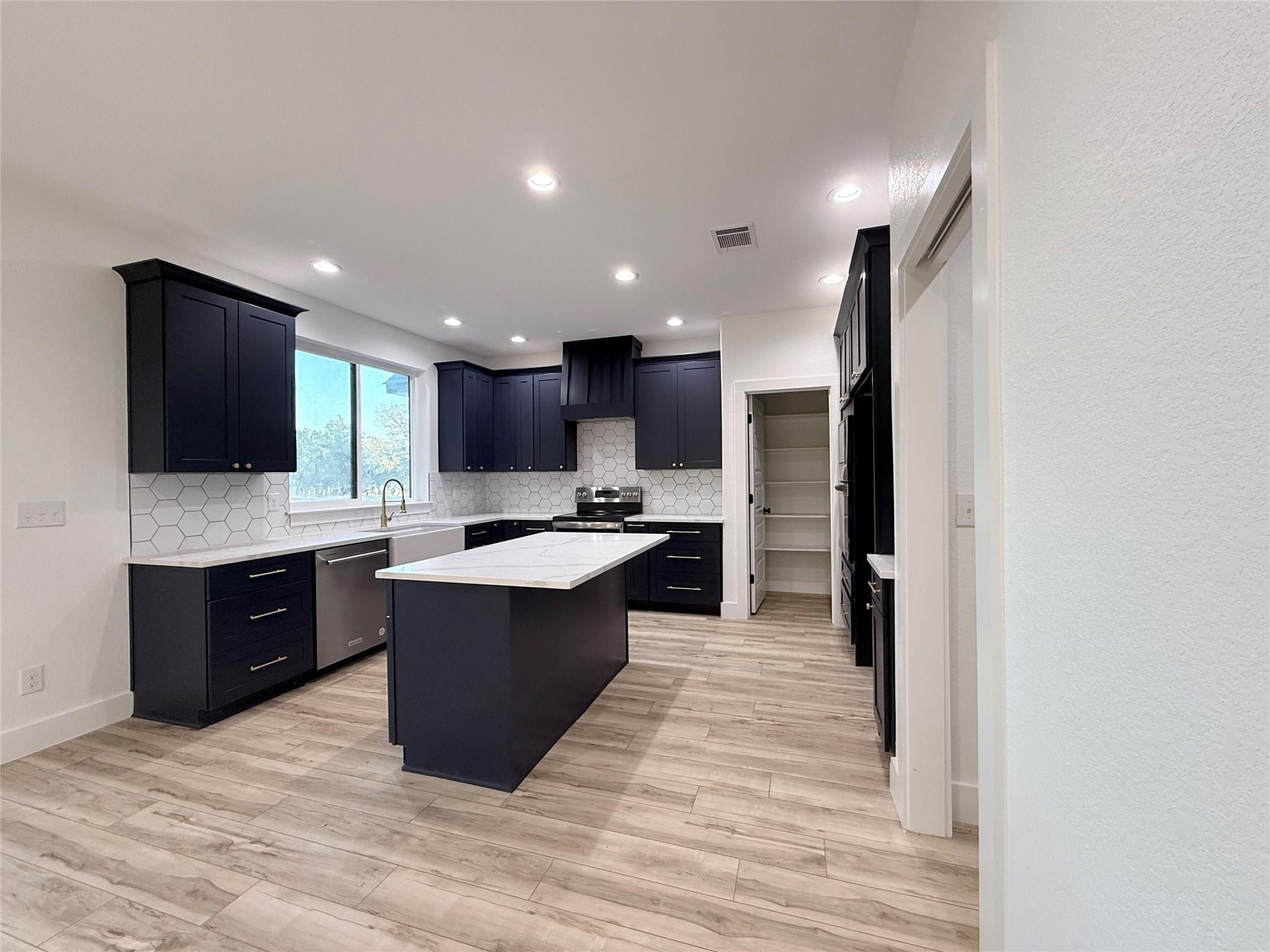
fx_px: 514
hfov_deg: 102.1
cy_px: 476
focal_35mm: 14
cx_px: 635
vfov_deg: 85.7
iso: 250
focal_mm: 2.22
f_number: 2.2
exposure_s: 1/120
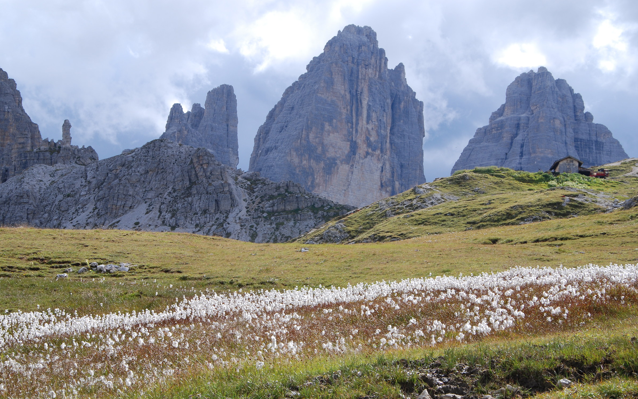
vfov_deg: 17.6
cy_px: 202
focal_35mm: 74
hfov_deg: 27.9
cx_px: 319
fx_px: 1287
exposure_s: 1/320
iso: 200
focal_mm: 48
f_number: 9
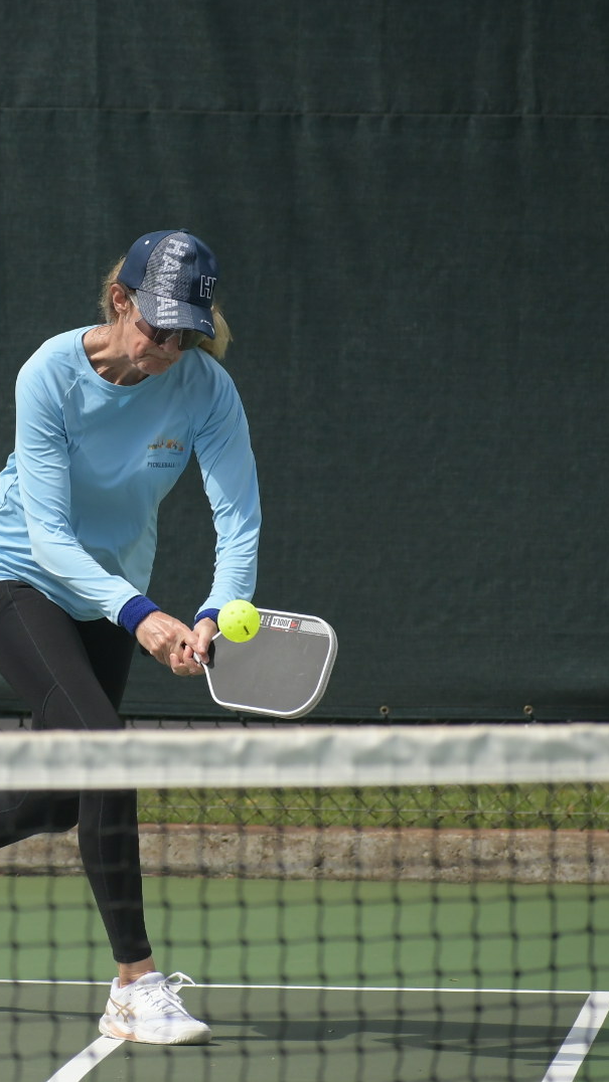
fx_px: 10195
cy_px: 540
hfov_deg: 3.4
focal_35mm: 355
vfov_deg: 6.1
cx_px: 43
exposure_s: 1/5000
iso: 720
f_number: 5
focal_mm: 150
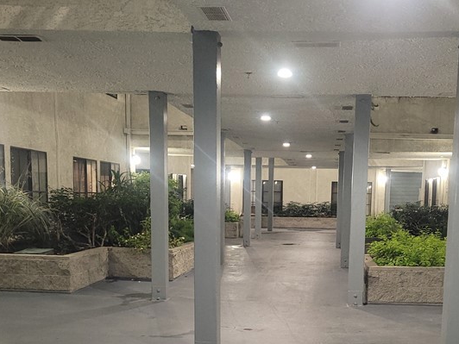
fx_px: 663
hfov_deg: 38.1
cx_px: 271
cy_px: 303
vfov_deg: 28.1
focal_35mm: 50
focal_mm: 5.4
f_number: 1.8
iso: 250
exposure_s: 1/9.99
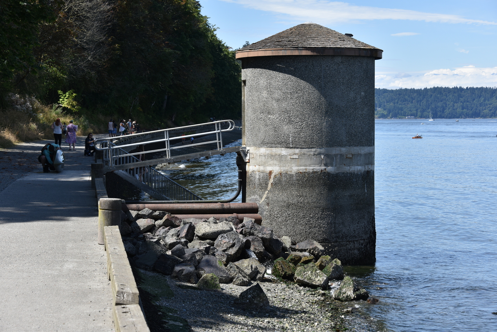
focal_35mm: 78
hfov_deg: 26.0
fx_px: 1077
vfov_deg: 17.5
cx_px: 248
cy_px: 166
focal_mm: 78
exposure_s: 1/250
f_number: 8
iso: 100
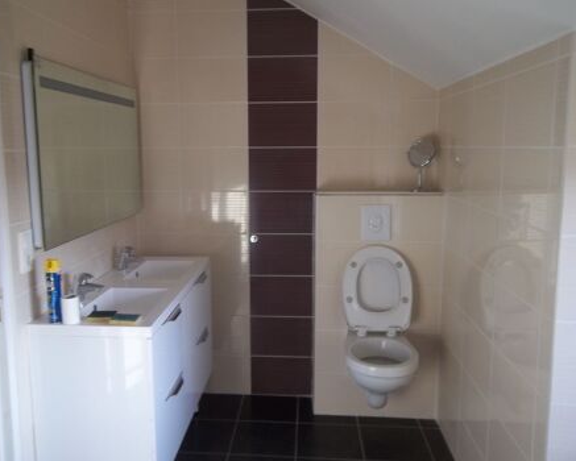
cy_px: 234
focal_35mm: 30
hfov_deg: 58.7
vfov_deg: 48.5
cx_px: 262
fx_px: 512
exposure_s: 1/30
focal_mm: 5.05
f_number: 3.5
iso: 73
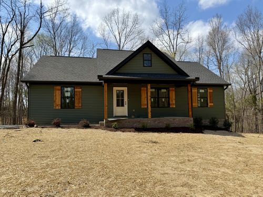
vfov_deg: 56.8
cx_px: 132
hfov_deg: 71.6
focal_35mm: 24
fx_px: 182
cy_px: 98
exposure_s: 1/5319
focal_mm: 6.76
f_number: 1.78
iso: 80
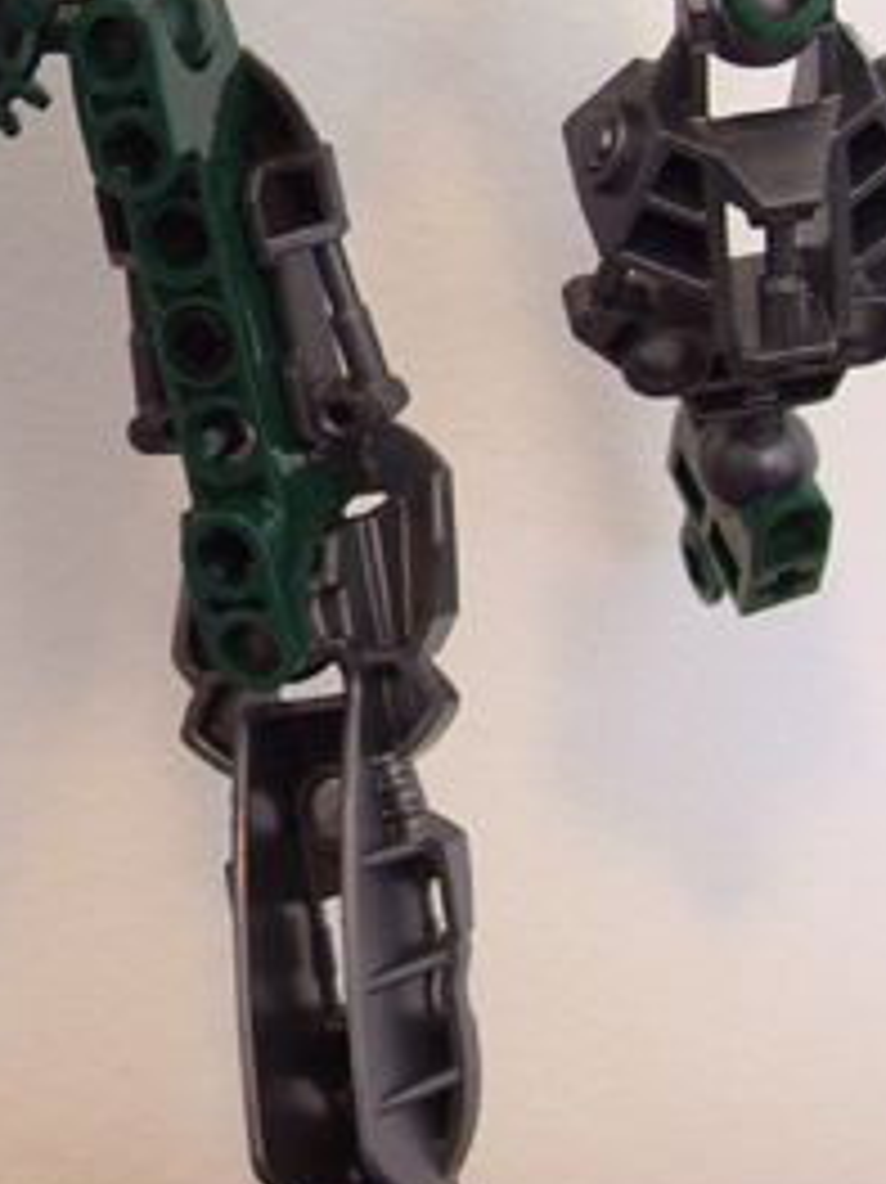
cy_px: 230
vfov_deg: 20.2
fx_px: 3279
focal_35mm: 96
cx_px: -20
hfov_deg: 15.1
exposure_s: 1/15
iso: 160
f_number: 2.7
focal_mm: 6
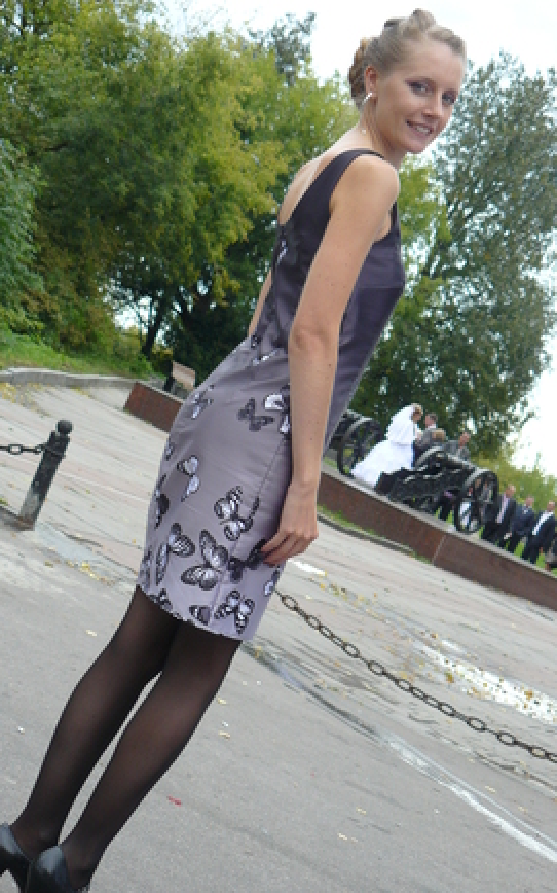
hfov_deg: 19.7
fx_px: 1604
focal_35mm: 66
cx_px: 267
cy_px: 455
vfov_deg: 31.1
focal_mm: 10.1
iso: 100
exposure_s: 1/200
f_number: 3.2
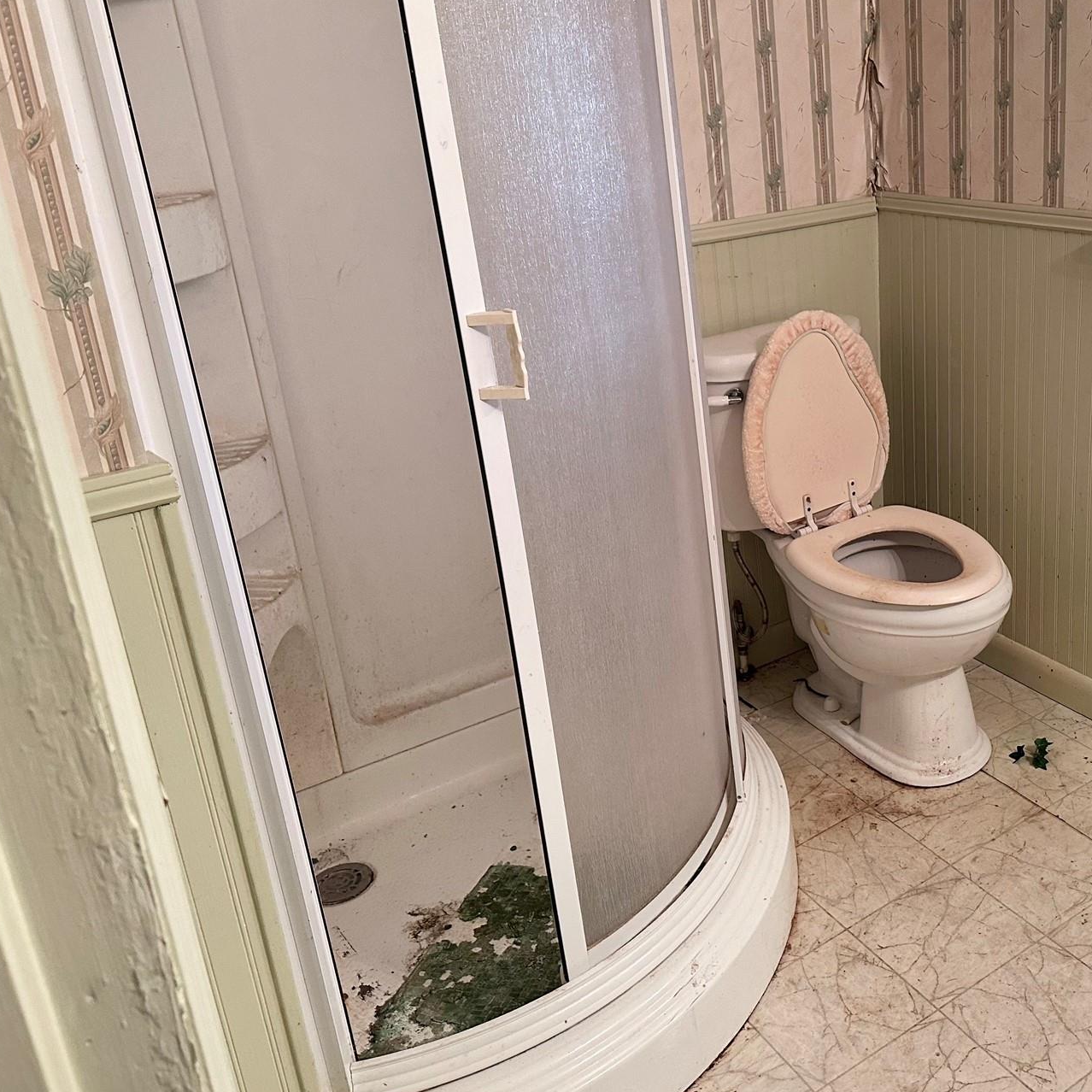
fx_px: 1213
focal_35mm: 34
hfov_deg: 46.4
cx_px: 838
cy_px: 456
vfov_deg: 48.3
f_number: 1.78
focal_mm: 6.86
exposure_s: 1/60
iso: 400
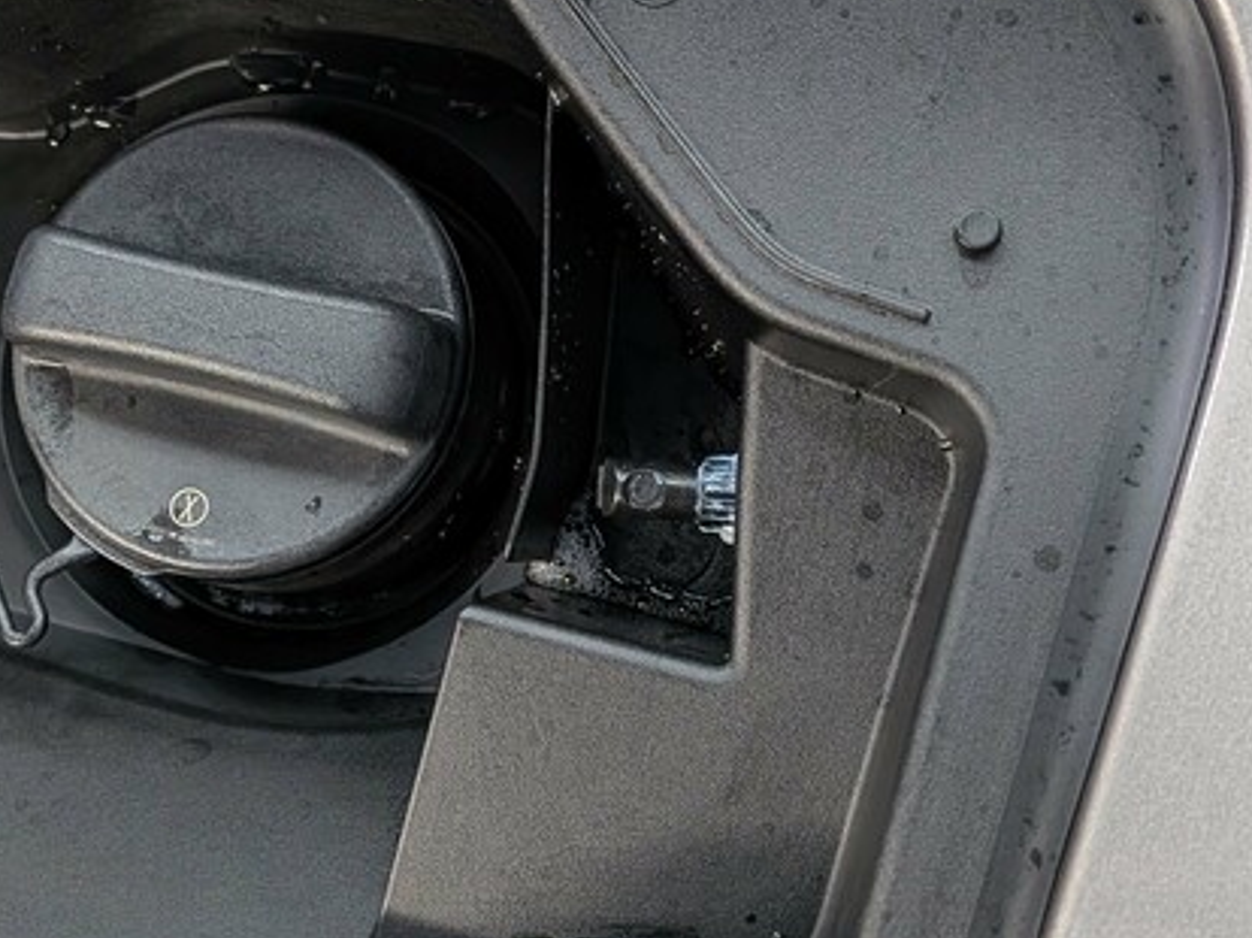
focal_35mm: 58
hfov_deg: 32.9
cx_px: 378
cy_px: 508
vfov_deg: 25.2
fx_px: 2097
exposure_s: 1/120
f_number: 1.7
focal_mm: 4.53
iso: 224
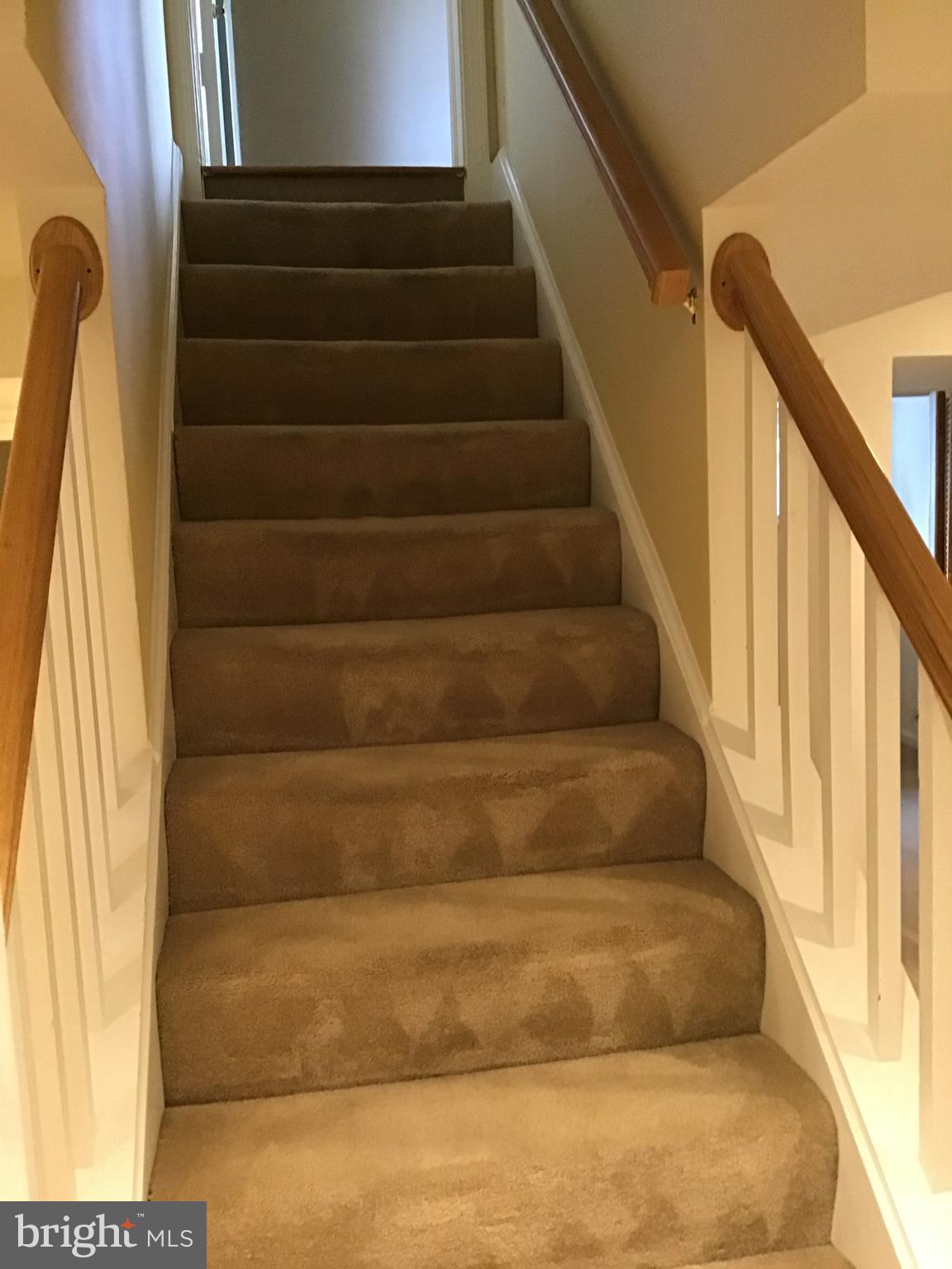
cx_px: 476
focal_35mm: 31
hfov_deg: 45.4
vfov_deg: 58.4
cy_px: 634
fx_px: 1137
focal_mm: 3.3
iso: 200
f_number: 2.4
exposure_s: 1/24
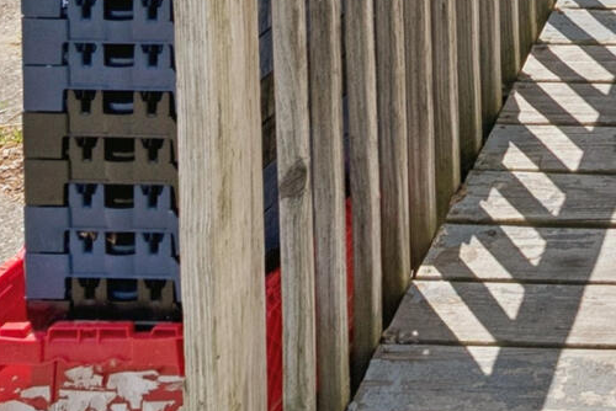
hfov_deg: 18.7
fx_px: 1644
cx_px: 926
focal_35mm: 96
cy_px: -469
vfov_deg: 12.2
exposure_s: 1/800
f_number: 7.1
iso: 320
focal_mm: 16
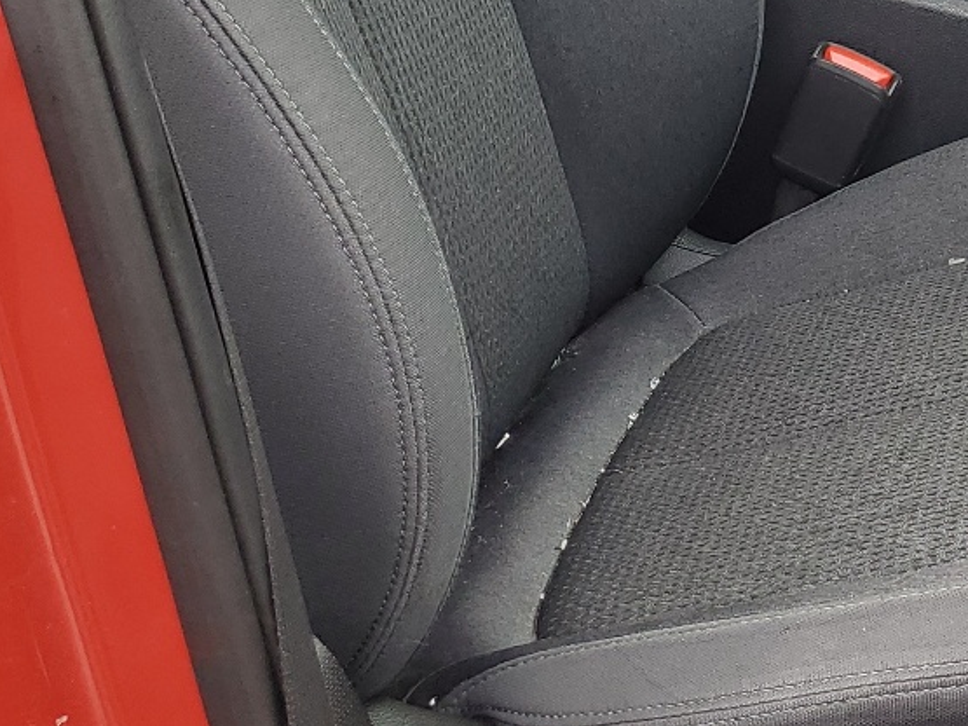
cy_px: -131
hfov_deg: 23.9
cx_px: 1137
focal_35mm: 75
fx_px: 2097
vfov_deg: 18.6
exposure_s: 1/312
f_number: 1.5
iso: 50
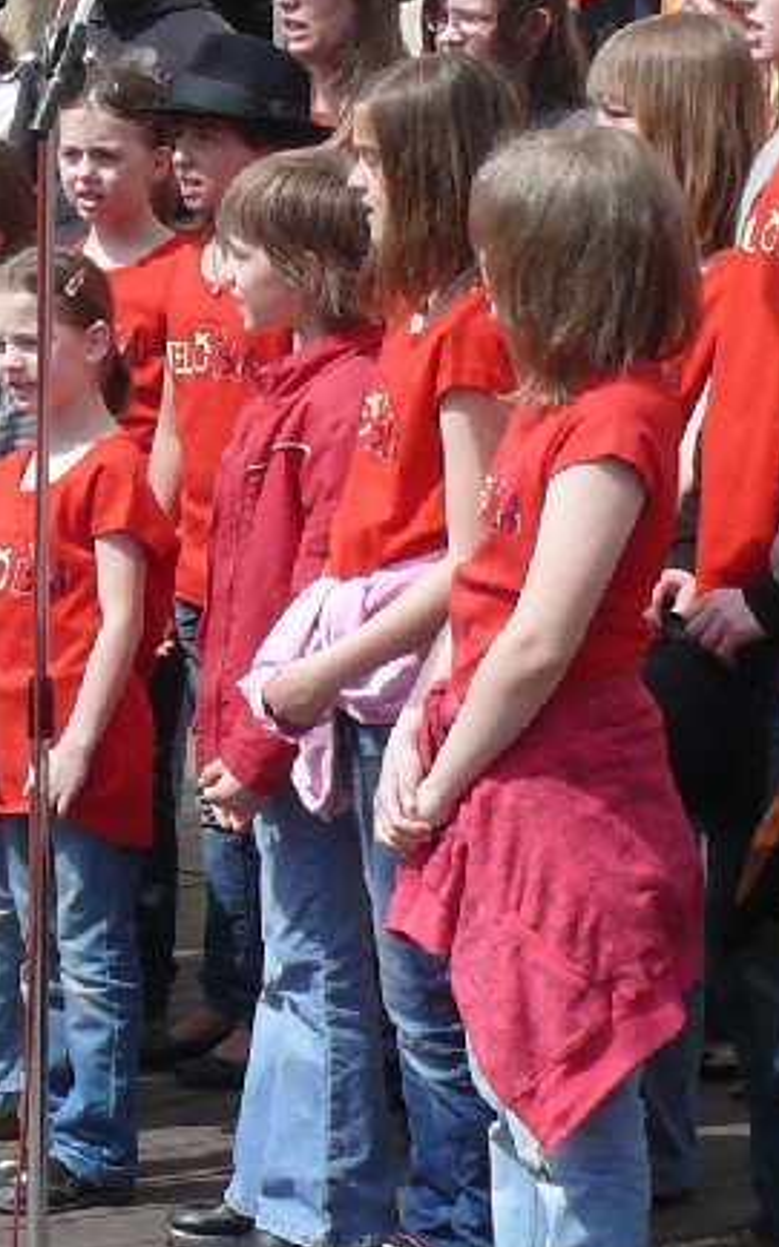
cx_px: 60
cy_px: 273
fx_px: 5676
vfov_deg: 12.5
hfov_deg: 7.8
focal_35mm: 167
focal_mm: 9.9
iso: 200
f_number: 6.3
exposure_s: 1/500
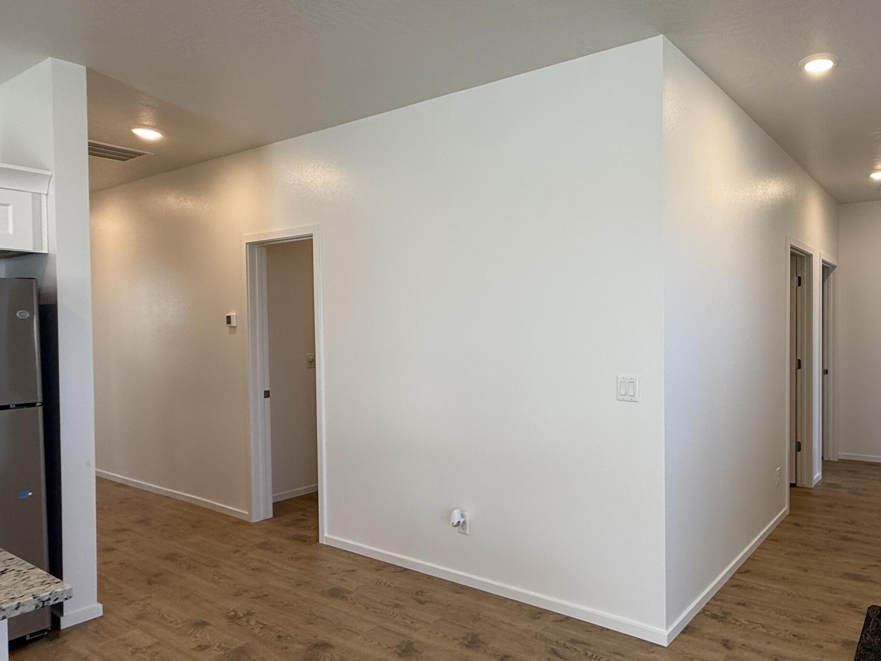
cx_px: 658
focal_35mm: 23
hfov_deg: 69.2
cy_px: 338
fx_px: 585
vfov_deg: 58.9
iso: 80
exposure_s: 1/120
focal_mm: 2.22
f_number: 2.2
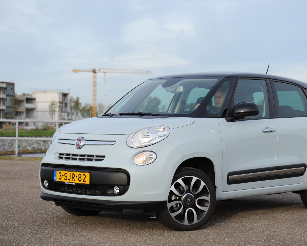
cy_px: 122
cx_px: 183
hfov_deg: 23.8
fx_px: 727
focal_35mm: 80
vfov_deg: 19.2
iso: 200
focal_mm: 70
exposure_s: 1/640
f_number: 4.5
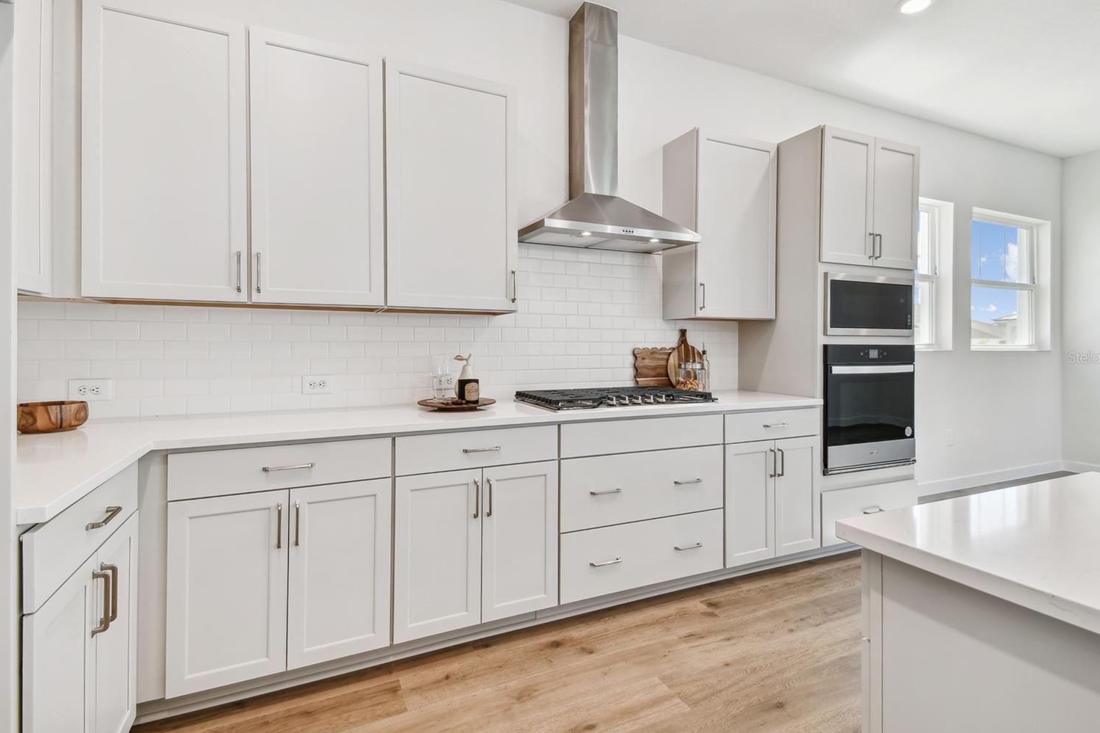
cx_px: 547
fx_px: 489
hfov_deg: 96.8
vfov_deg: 73.7
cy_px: 357
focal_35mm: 16
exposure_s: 1/40
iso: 100
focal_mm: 10
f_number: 7.1
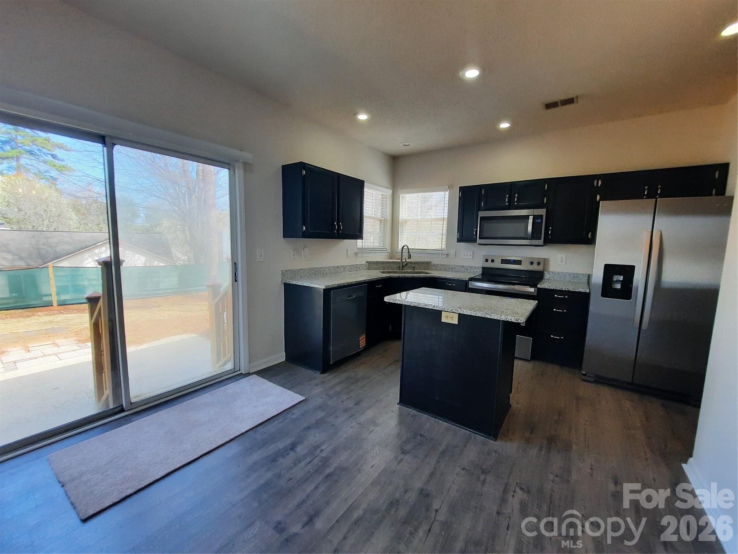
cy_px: 277
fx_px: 277
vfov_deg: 89.9
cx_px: 369
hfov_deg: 106.2
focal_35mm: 13
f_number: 2.2
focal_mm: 1.74
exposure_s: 1/120
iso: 64
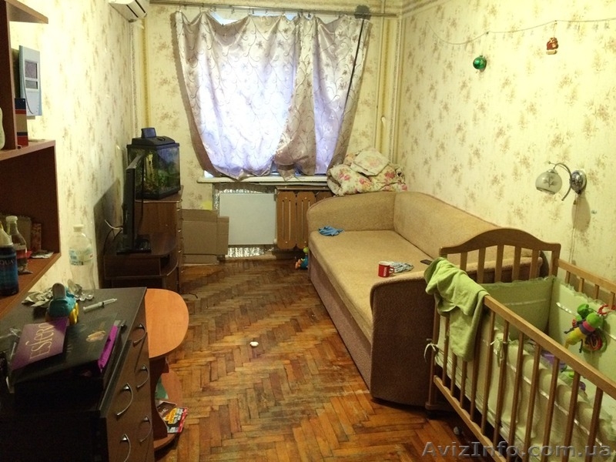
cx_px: 308
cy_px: 231
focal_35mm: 29
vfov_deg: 48.2
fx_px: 516
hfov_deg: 61.7
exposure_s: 1/24
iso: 320
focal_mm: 4.15
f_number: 2.2
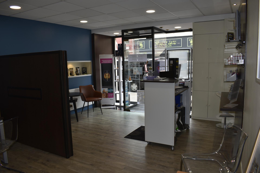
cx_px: 130
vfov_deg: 47.9
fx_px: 195
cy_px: 86
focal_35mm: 27
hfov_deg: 67.4
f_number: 5.6
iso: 100
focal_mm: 18
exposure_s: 1/40
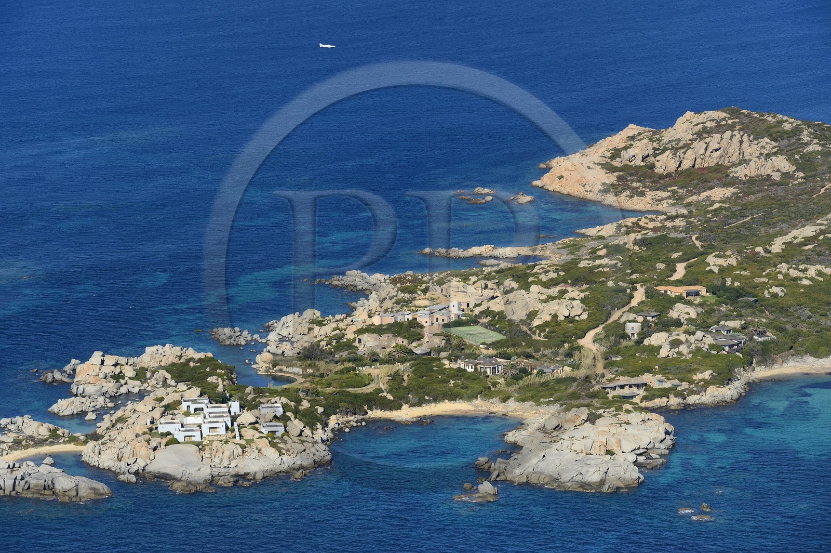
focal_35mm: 165
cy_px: 276
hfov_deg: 12.5
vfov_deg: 8.3
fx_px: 3806
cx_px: 416
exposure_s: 1/1000
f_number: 11
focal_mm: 165
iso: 400
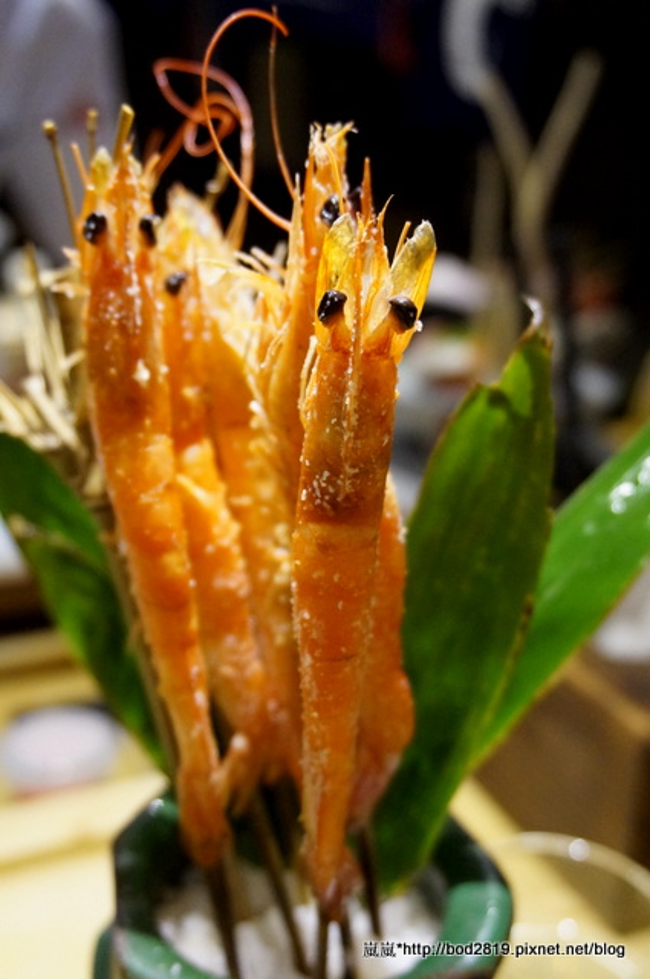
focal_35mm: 38
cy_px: 490
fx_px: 1018
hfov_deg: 35.4
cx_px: 325
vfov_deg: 51.3
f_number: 4.5
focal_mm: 25
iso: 3200
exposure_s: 1/40
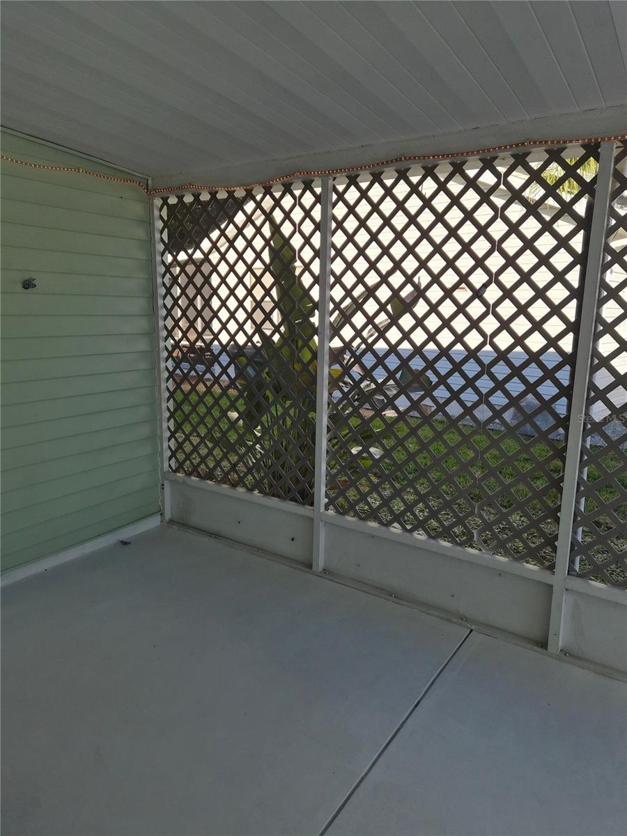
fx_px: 555
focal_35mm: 23
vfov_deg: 73.9
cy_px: 418
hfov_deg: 58.9
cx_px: 314
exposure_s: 1/1328
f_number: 1.8
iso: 80
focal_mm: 5.4
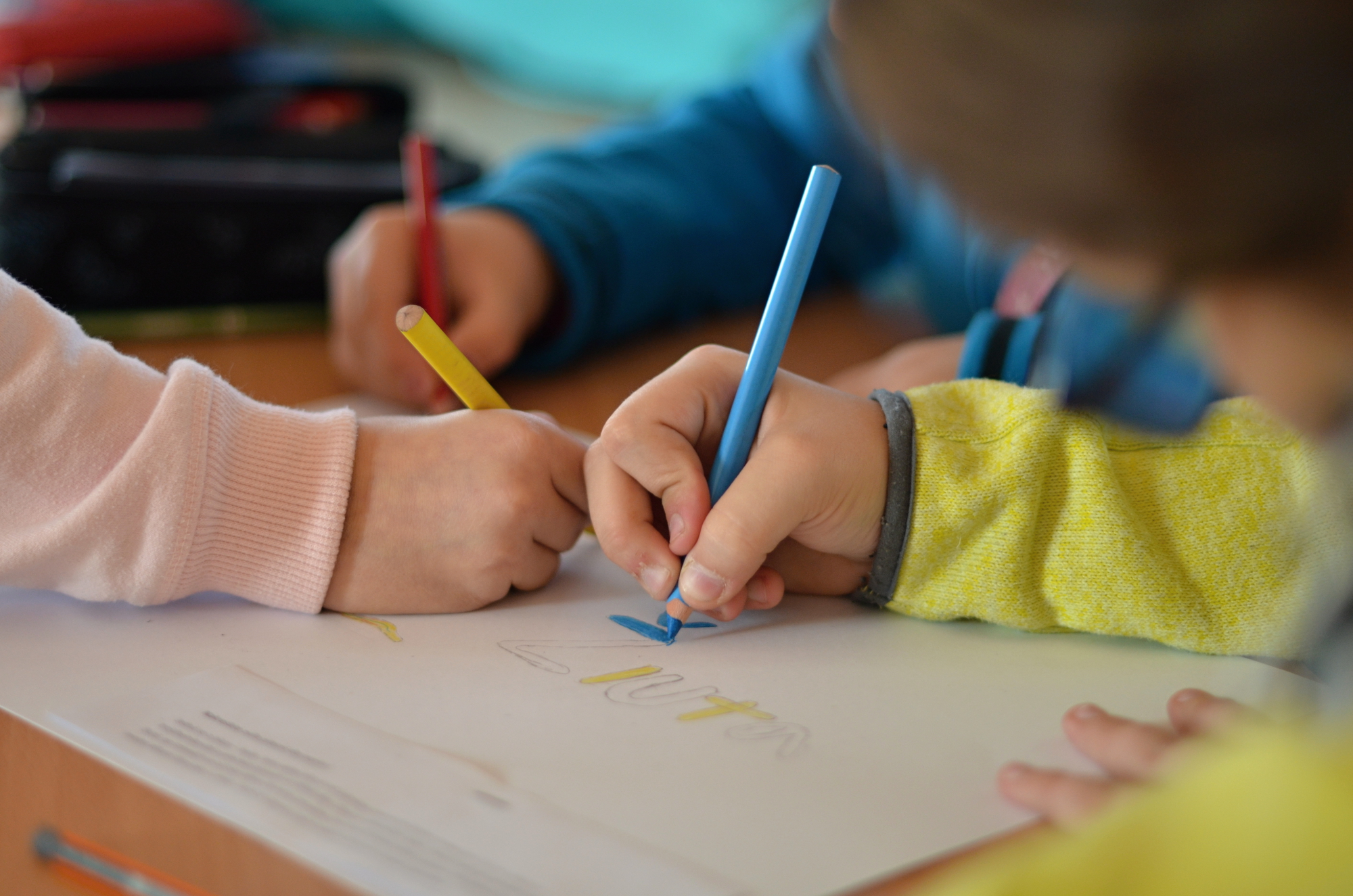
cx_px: 676
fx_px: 2813
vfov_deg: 18.1
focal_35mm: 75
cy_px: 448
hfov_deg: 27.0
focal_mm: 50
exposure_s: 1/500
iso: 400
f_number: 1.6
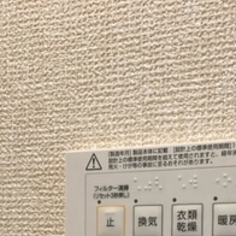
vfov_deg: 20.1
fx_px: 625
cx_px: 144
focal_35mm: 81
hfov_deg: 21.4
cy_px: 279
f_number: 1.8
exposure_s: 1/99
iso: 50
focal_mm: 3.99
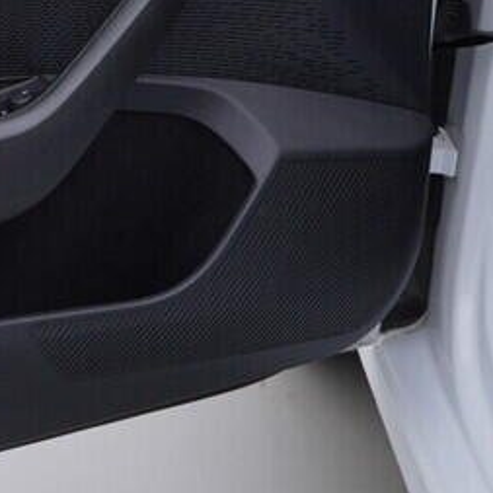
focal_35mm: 124
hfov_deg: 13.6
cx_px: -115
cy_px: -22
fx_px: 1998
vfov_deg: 13.8
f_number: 4
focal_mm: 24
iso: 125
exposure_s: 1/60
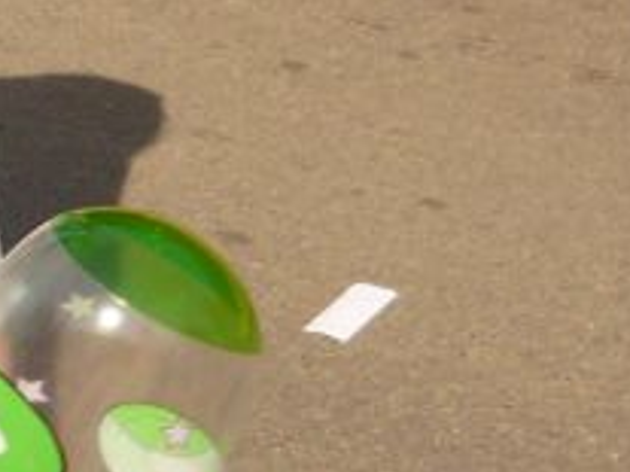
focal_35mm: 168
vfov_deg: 8.8
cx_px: -222
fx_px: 3056
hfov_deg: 11.4
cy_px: 189
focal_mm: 6
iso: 100
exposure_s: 1/250
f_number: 8
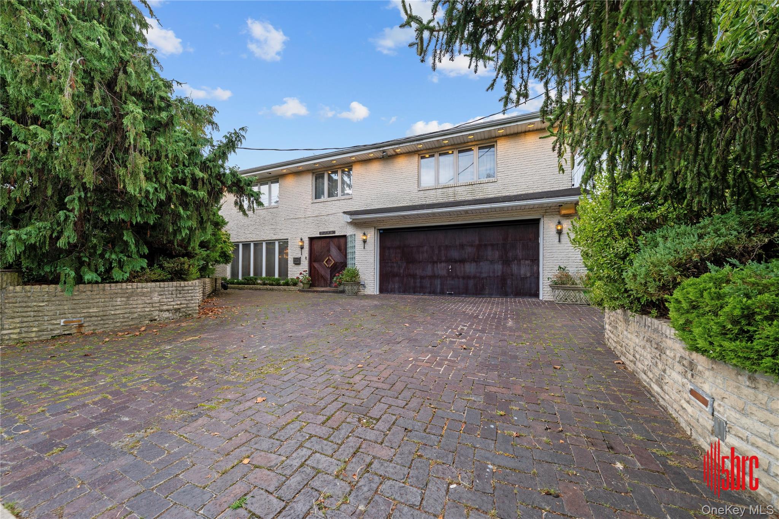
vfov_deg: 85.4
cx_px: 390
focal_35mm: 13
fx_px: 281
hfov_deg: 108.3
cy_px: 260
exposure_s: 1/6
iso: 100
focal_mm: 13
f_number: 8
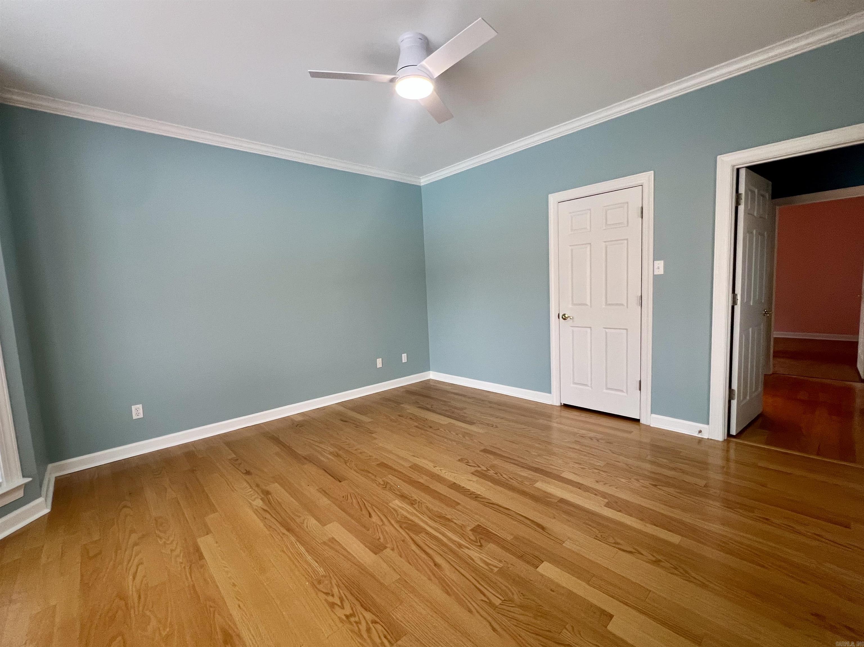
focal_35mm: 13
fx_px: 324
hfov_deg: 106.2
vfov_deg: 89.9
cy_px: 324
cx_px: 432
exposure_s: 1/120
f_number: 1.8
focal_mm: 1.57
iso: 160
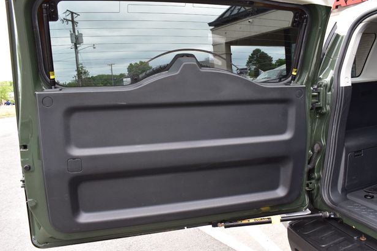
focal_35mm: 28
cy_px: 122
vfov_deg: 46.4
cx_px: 191
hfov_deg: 65.5
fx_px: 293
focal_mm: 18
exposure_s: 1/80
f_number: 8
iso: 400
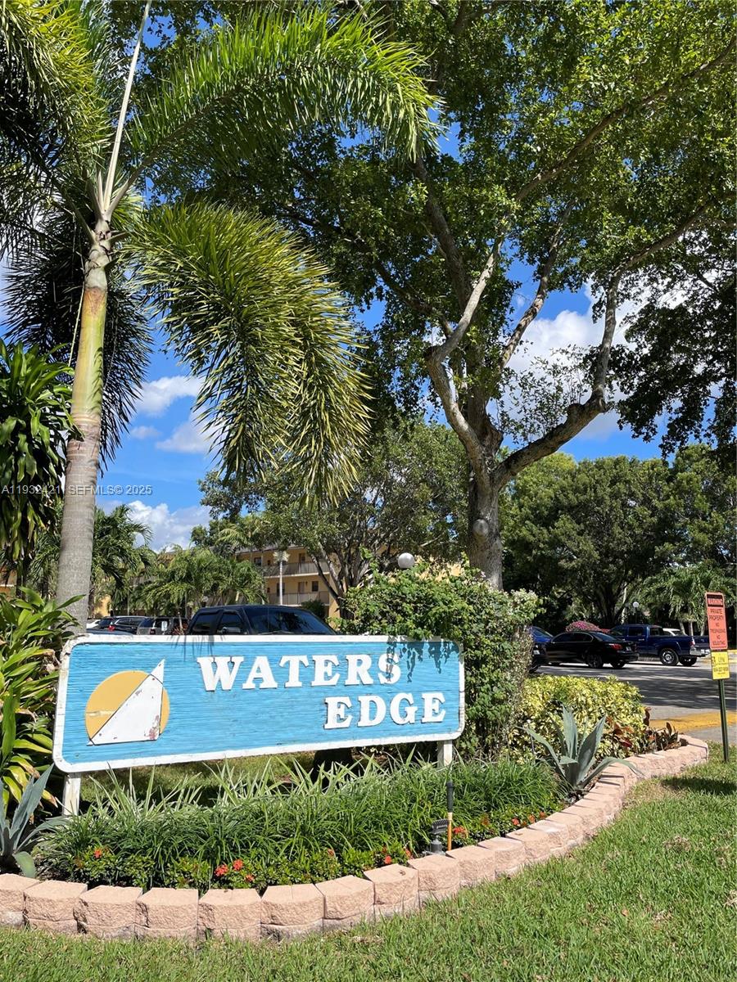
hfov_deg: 53.1
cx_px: 368
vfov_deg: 67.3
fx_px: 738
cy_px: 491
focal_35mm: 26
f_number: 1.6
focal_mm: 4.2
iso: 32
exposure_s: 1/3205
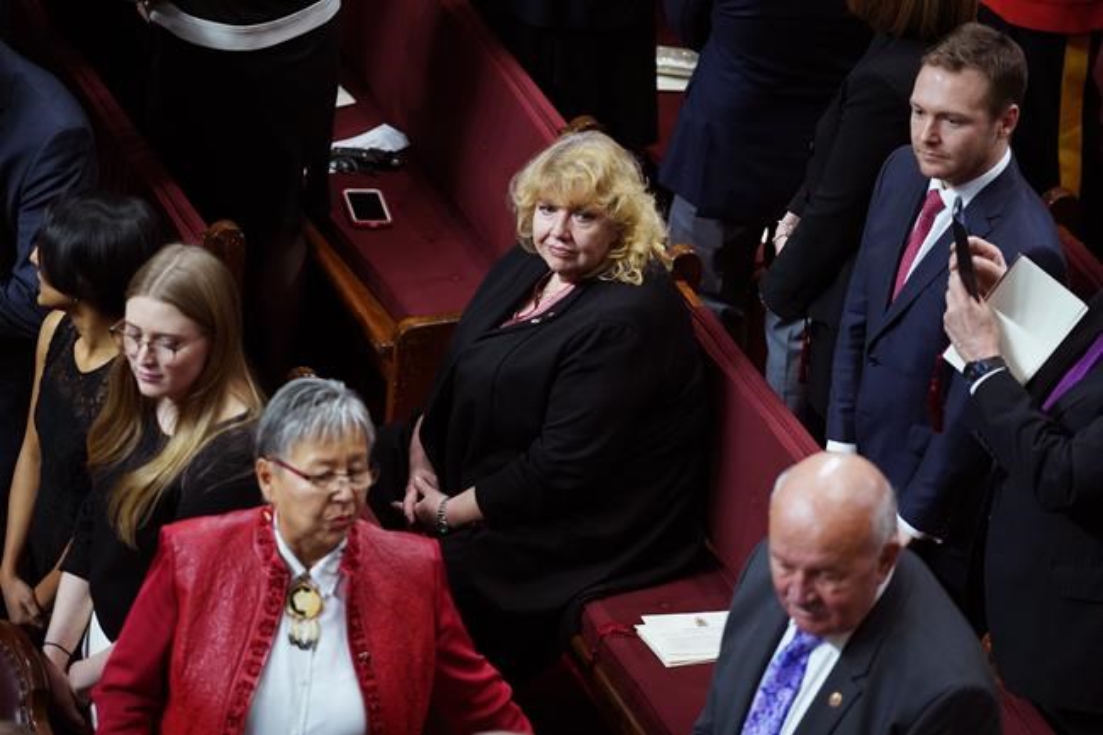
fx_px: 5575
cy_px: 368
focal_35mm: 182
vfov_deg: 7.5
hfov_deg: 11.3
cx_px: 552
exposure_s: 1/320
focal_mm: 182
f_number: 4
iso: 5000
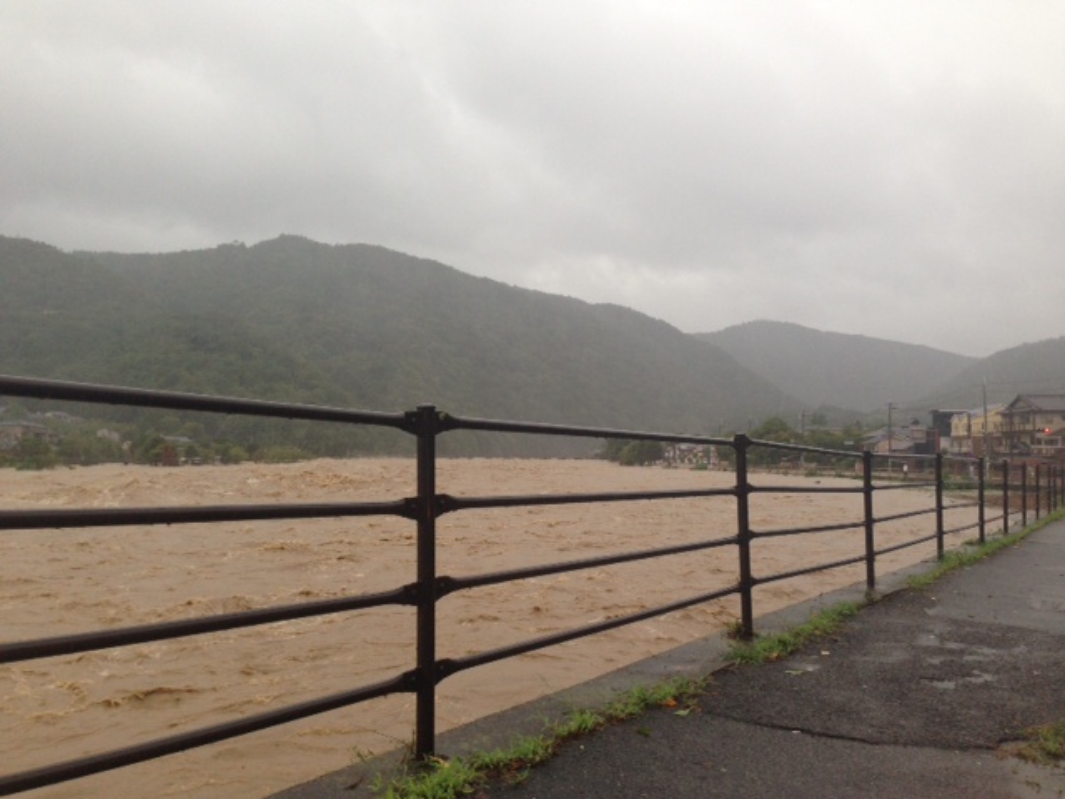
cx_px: 532
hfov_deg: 55.4
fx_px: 1015
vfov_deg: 42.9
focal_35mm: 33
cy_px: 400
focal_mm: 4.13
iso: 80
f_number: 2.4
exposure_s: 1/120
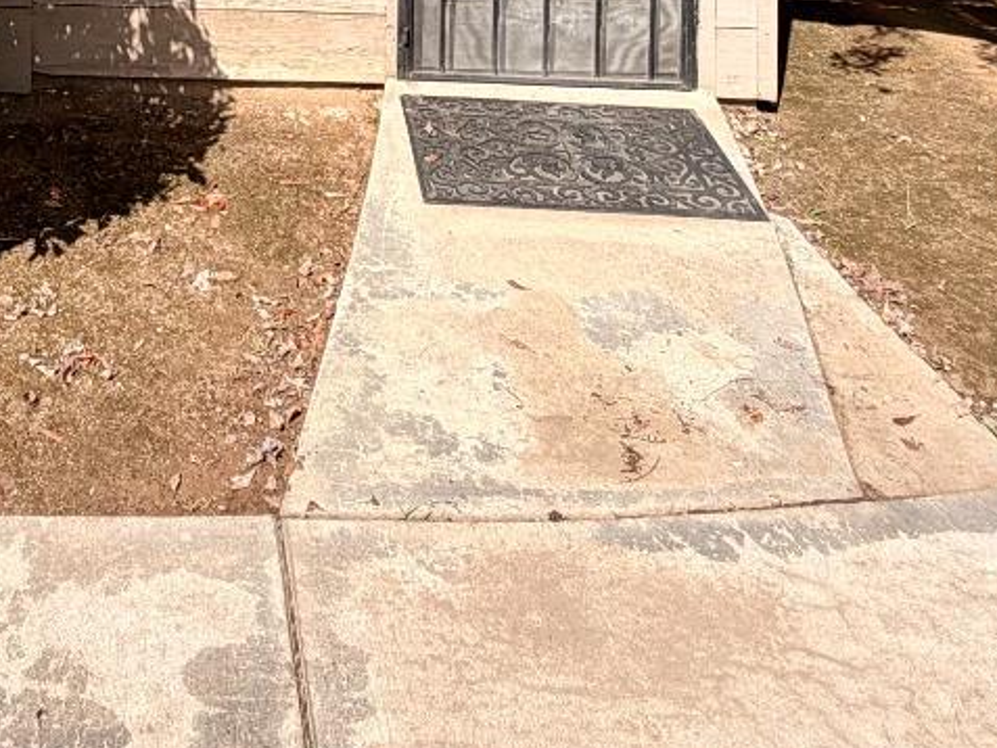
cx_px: 180
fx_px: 1268
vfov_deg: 24.3
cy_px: -421
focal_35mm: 44
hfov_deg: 40.9
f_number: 2.2
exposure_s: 1/770
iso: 20
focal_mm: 2.22
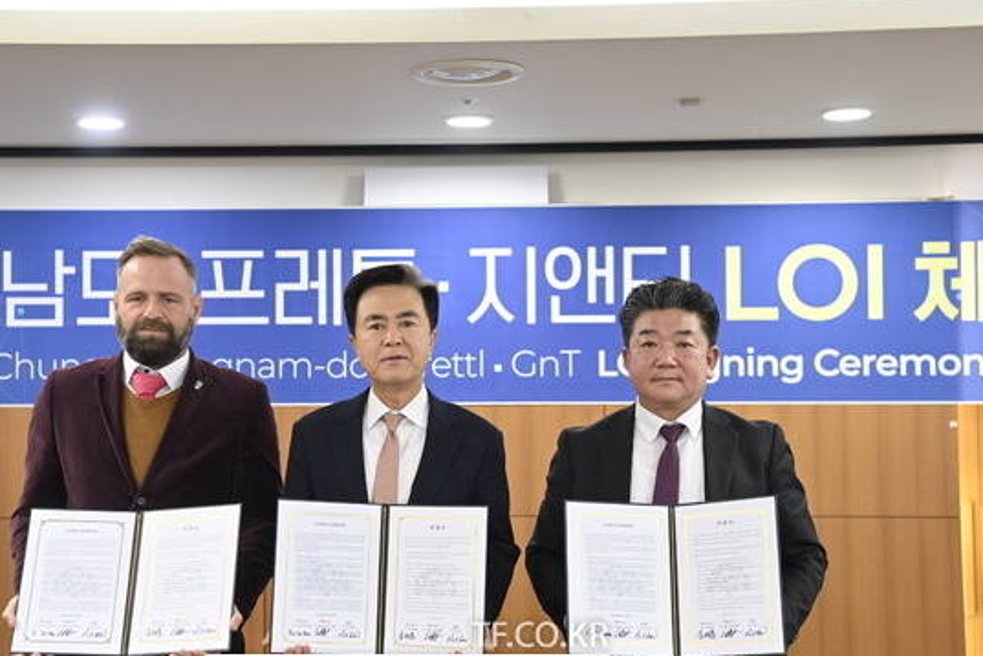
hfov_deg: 32.3
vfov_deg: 21.9
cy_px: 369
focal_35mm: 62
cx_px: 406
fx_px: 1693
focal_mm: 52
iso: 2000
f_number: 4
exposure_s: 1/200
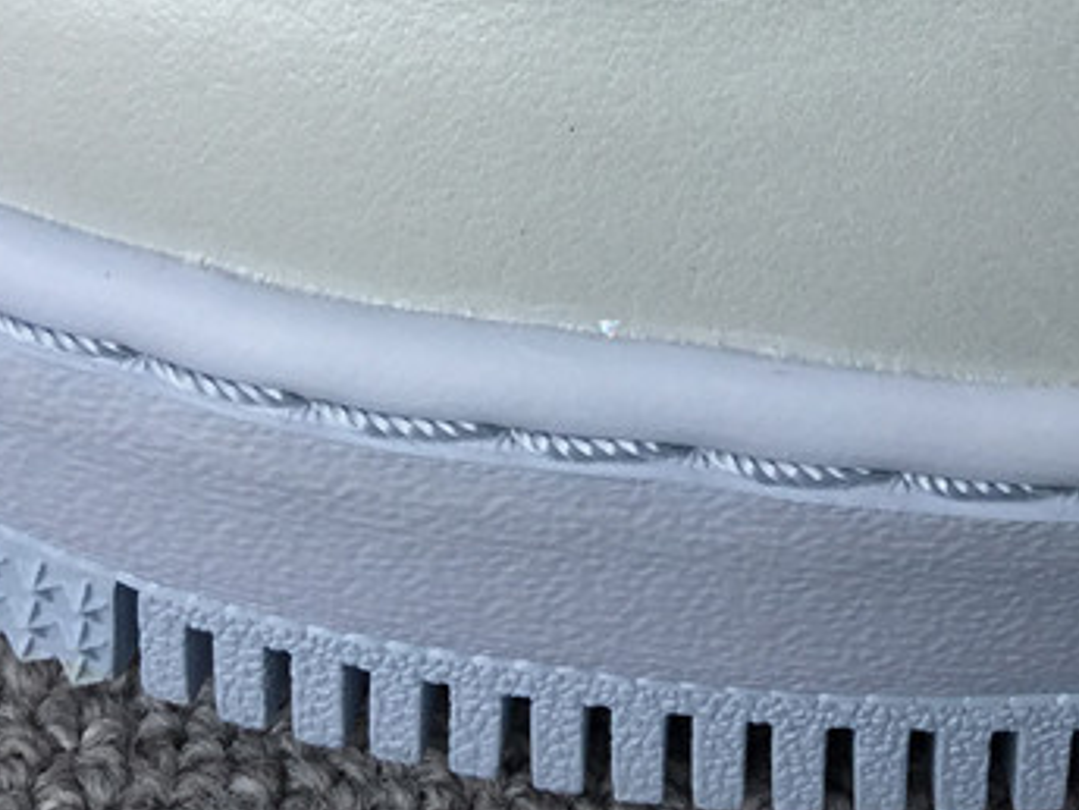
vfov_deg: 17.2
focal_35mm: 81
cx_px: 737
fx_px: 2525
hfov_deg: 24.0
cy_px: -228
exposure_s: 1/525
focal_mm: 3.3
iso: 25
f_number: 2.4
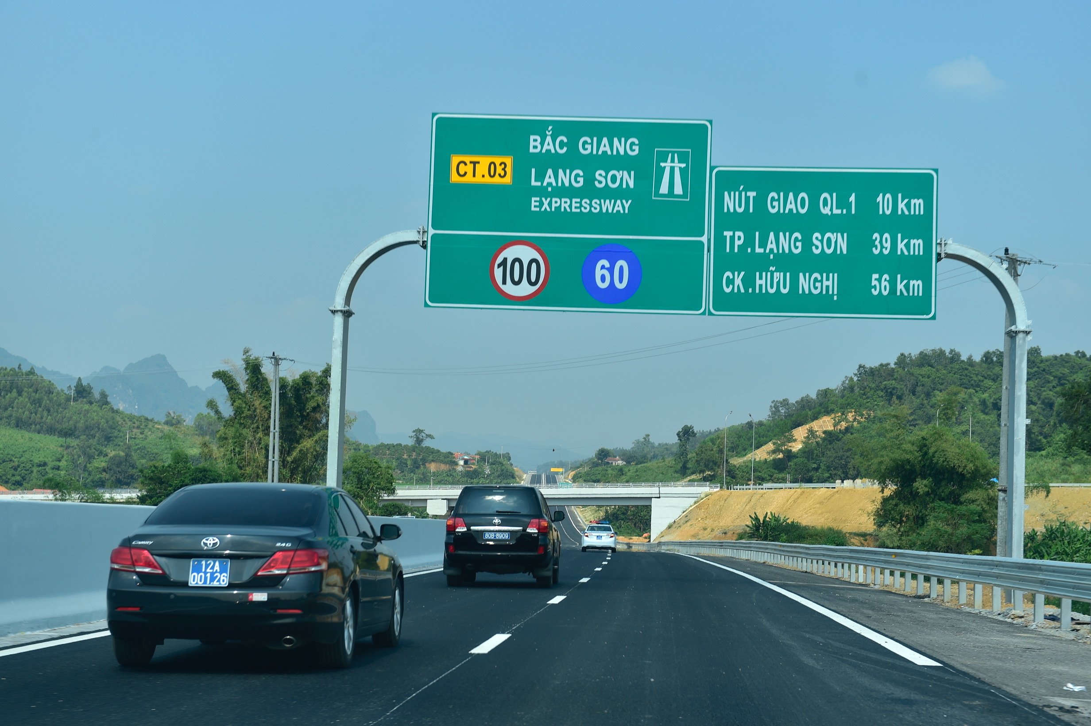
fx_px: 1999
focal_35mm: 66
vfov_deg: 20.6
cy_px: 363
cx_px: 546
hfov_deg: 30.5
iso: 50
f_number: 5
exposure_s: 1/250
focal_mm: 66
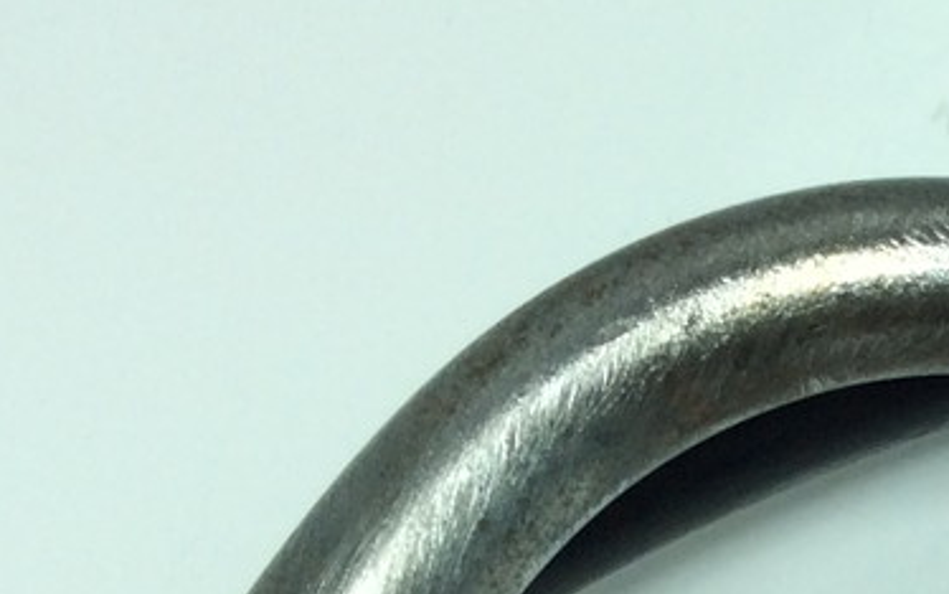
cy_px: 800
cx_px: 1355
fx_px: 3001
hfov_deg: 16.6
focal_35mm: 116
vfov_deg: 11.0
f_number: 2.4
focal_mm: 3.3
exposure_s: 1/484
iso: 32
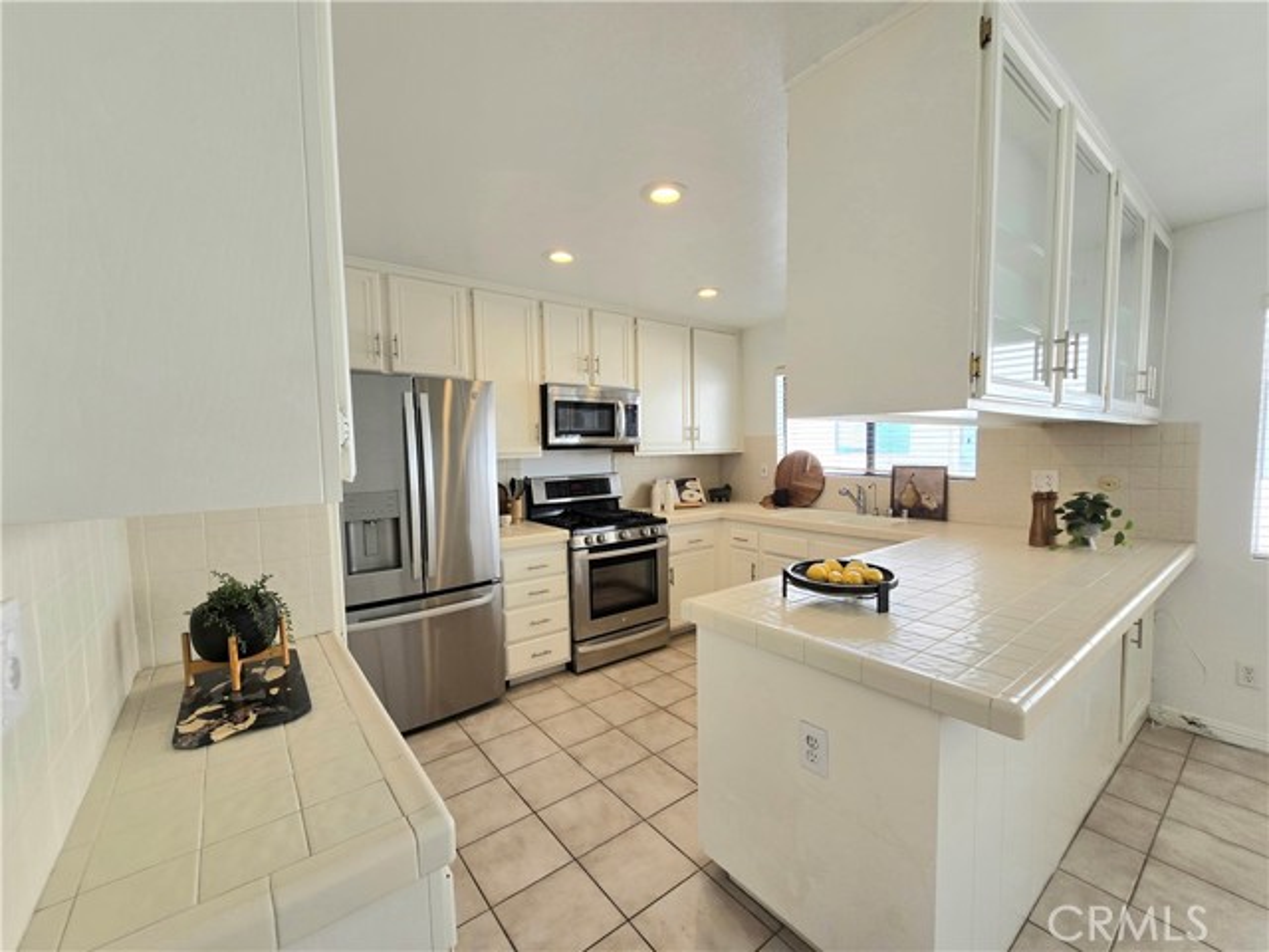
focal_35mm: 13
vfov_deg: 89.9
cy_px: 476
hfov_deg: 106.2
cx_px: 634
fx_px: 477
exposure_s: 1/200
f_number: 2.2
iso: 50
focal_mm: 2.2
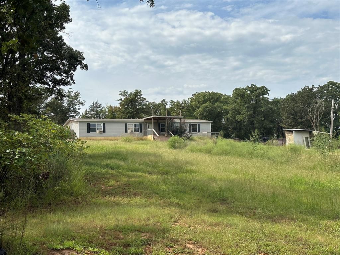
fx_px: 471
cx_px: 170
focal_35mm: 48
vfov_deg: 30.3
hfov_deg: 39.7
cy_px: 128
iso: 64
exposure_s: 1/5882
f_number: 1.78
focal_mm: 6.86
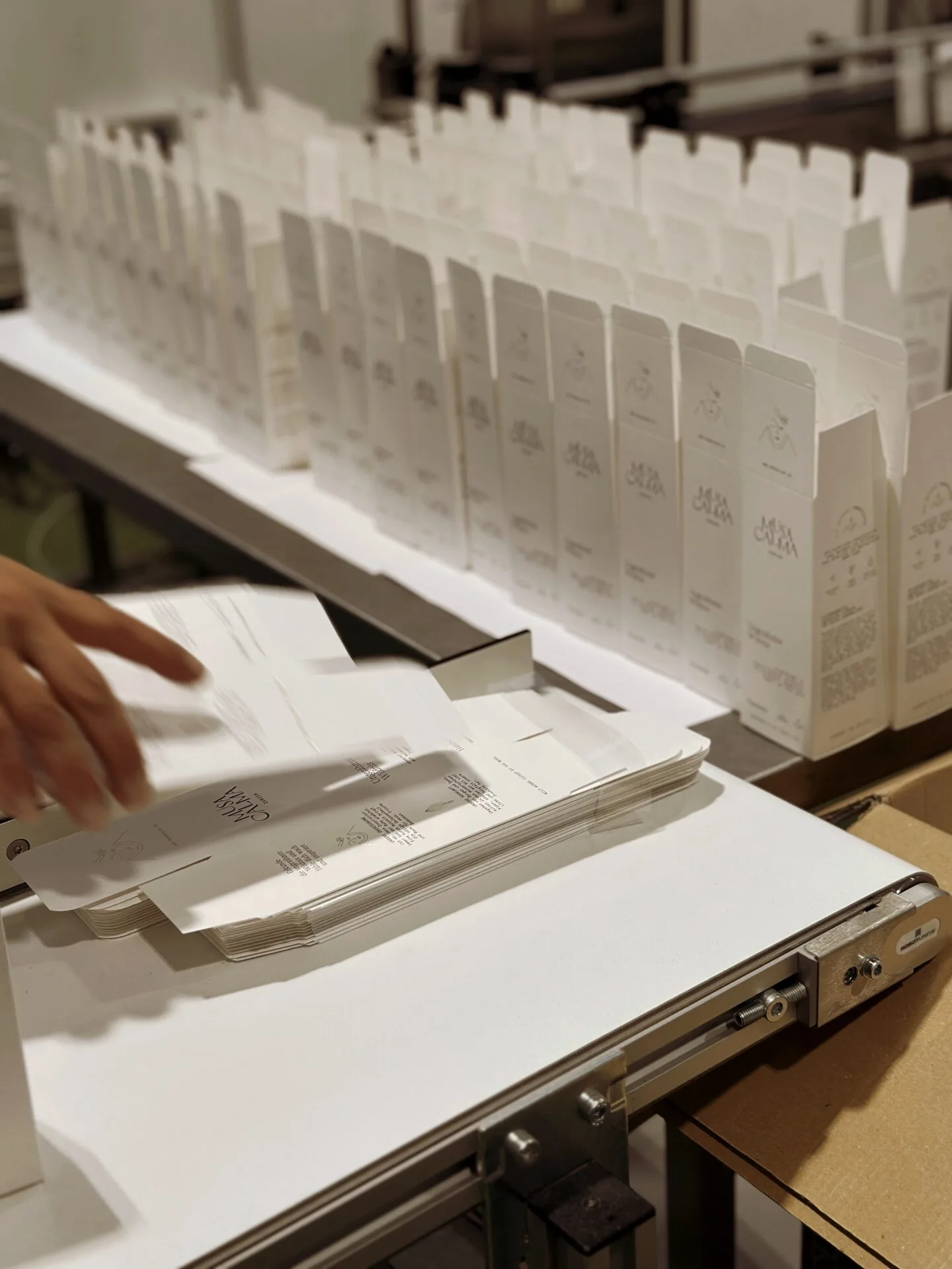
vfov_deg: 39.7
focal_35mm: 48
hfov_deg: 30.3
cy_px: 634
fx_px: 1760
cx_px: 476
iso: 64
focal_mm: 6.86
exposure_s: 1/100
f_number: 1.78
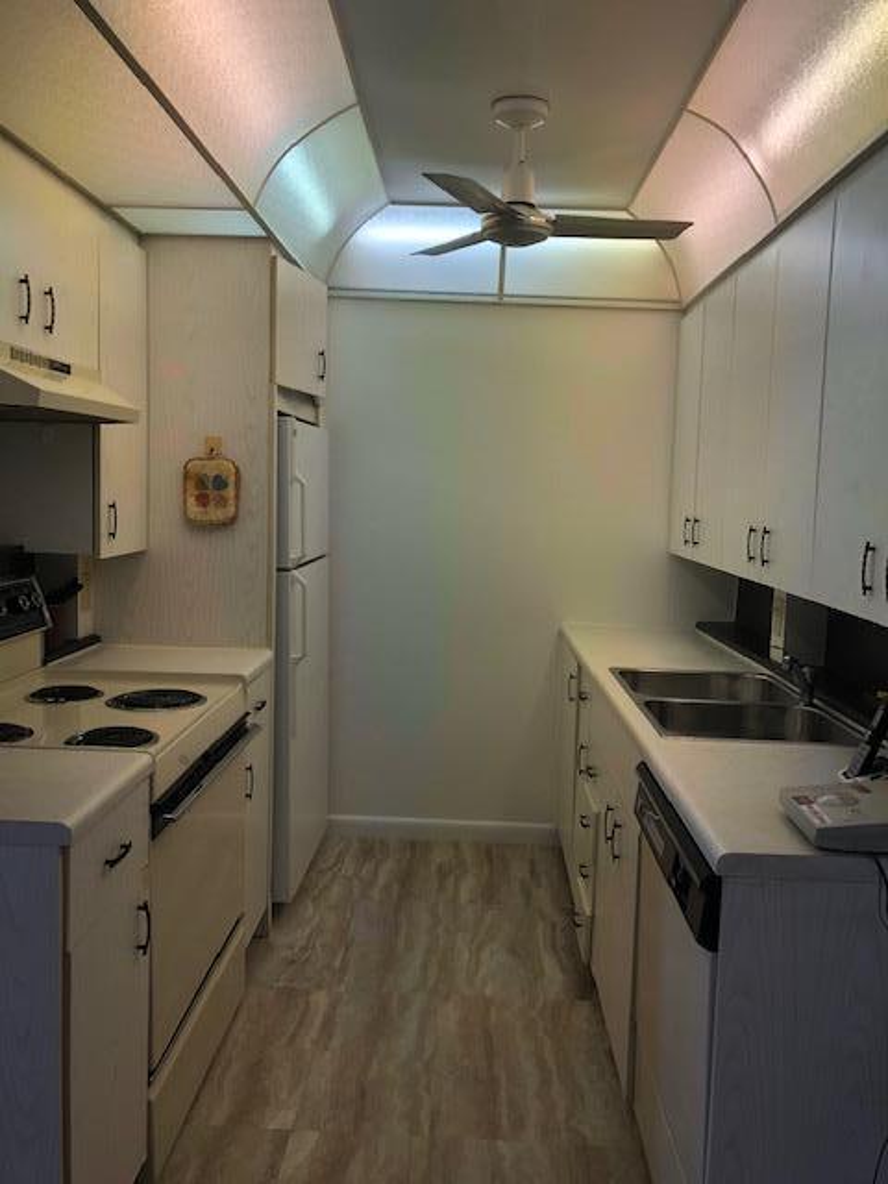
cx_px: 444
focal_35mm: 28
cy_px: 592
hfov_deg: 49.7
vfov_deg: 63.4
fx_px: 958
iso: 40
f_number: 1.8
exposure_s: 1/120
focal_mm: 4
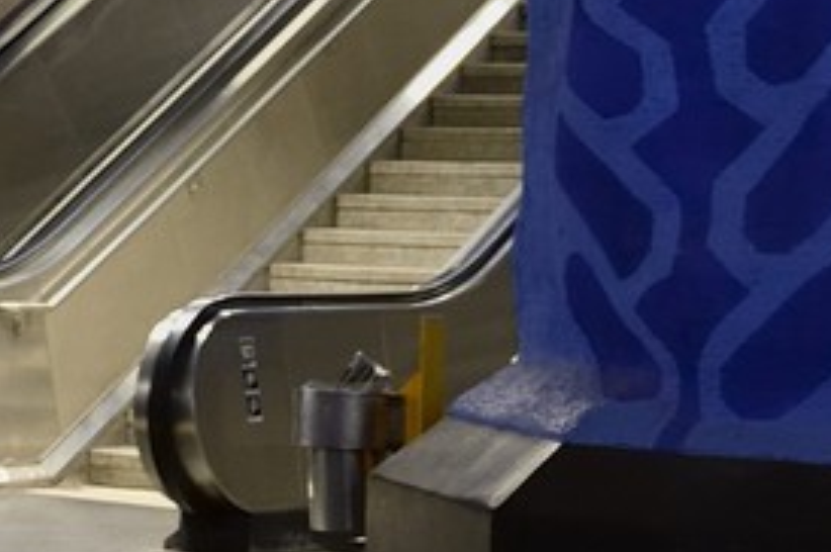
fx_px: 3228
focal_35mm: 140
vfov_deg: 9.7
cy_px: 109
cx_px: -1507
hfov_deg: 10.9
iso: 800
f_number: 5
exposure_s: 1/13
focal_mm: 24
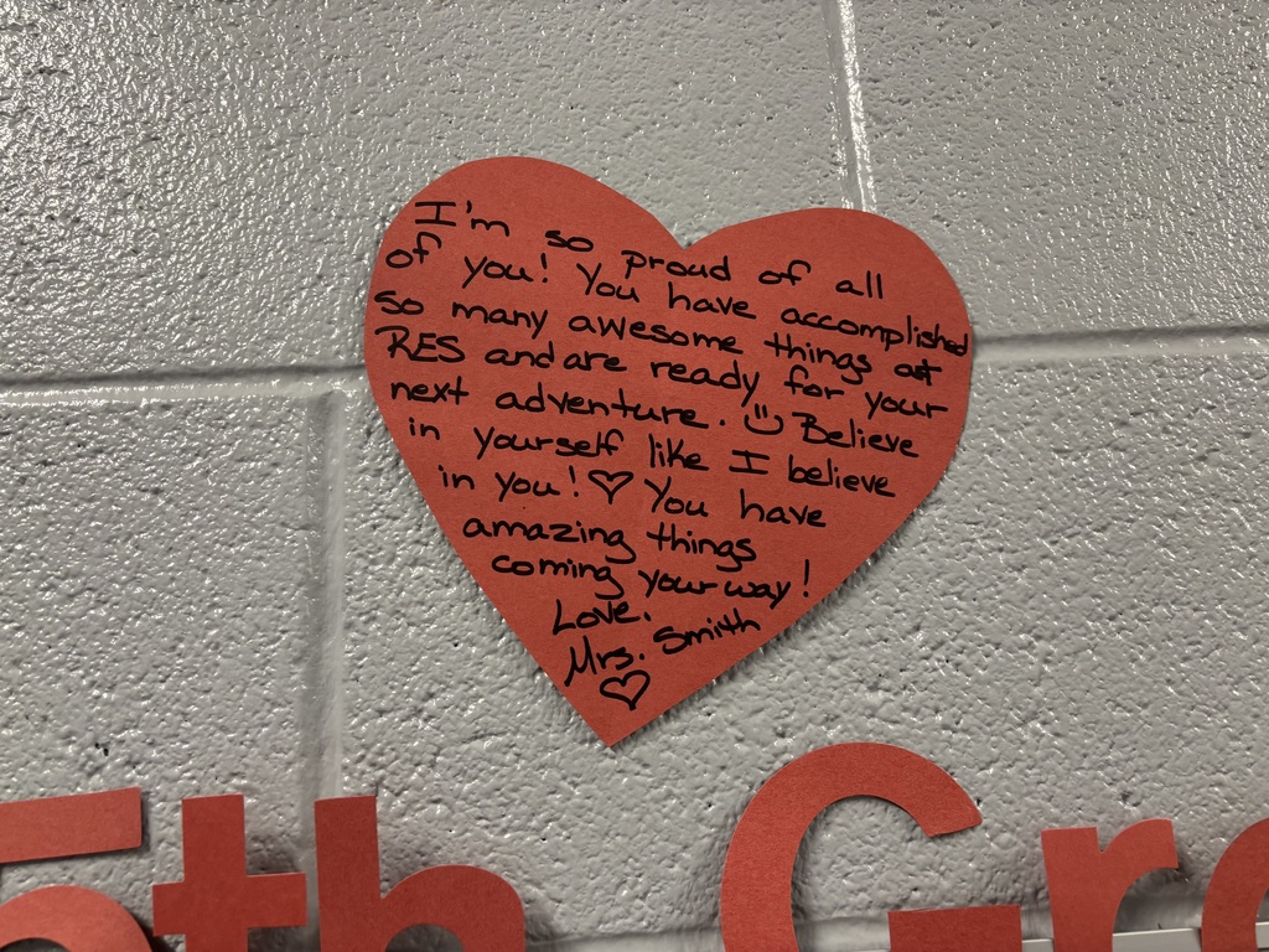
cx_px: 634
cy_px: 476
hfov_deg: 67.3
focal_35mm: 26
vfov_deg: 53.1
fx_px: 953
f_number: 1.6
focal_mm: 5.96
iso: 125
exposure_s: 1/60
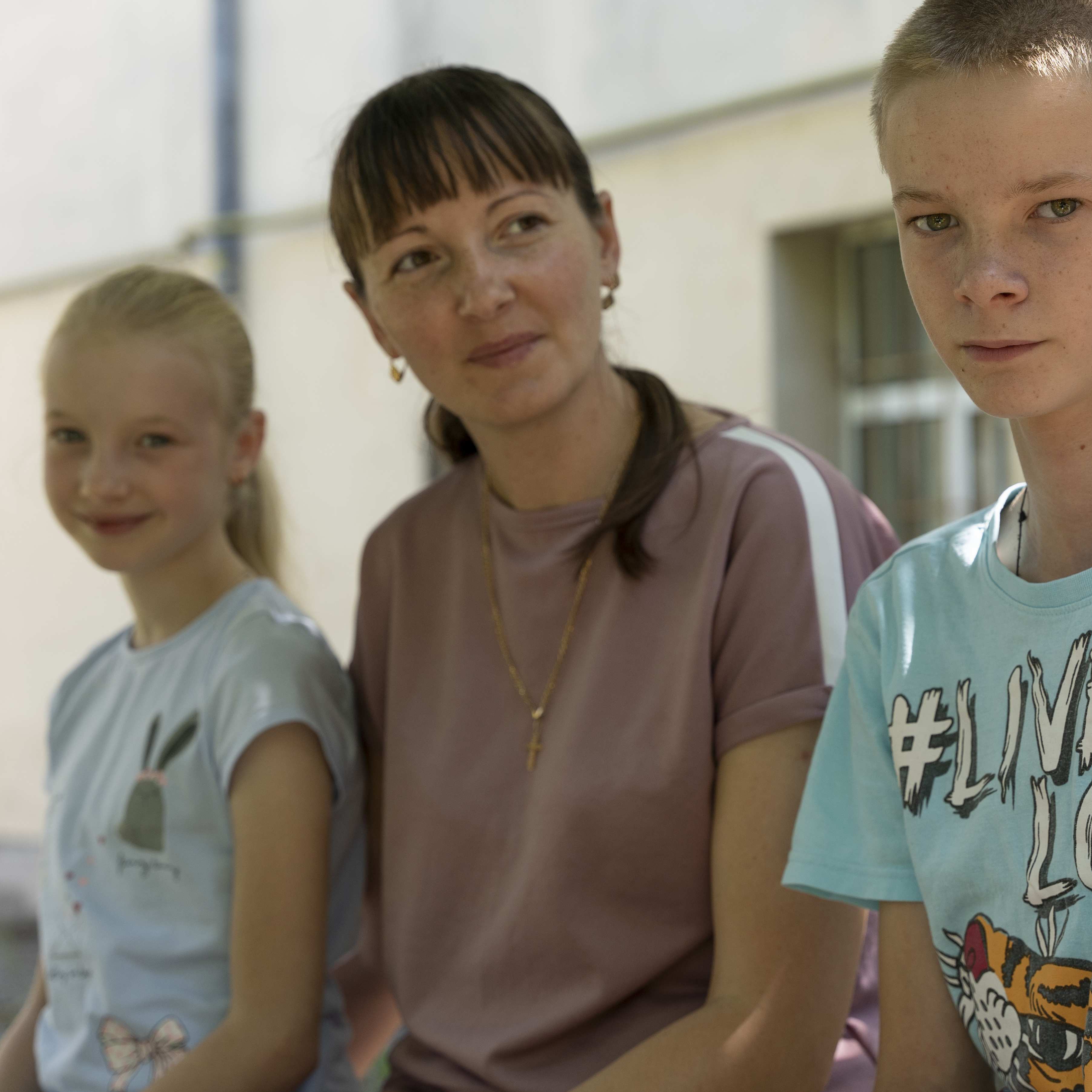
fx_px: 2722
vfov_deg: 22.7
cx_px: 730
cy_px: 489
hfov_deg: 22.6
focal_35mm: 76
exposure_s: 1/400
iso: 250
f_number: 4
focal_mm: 53.9
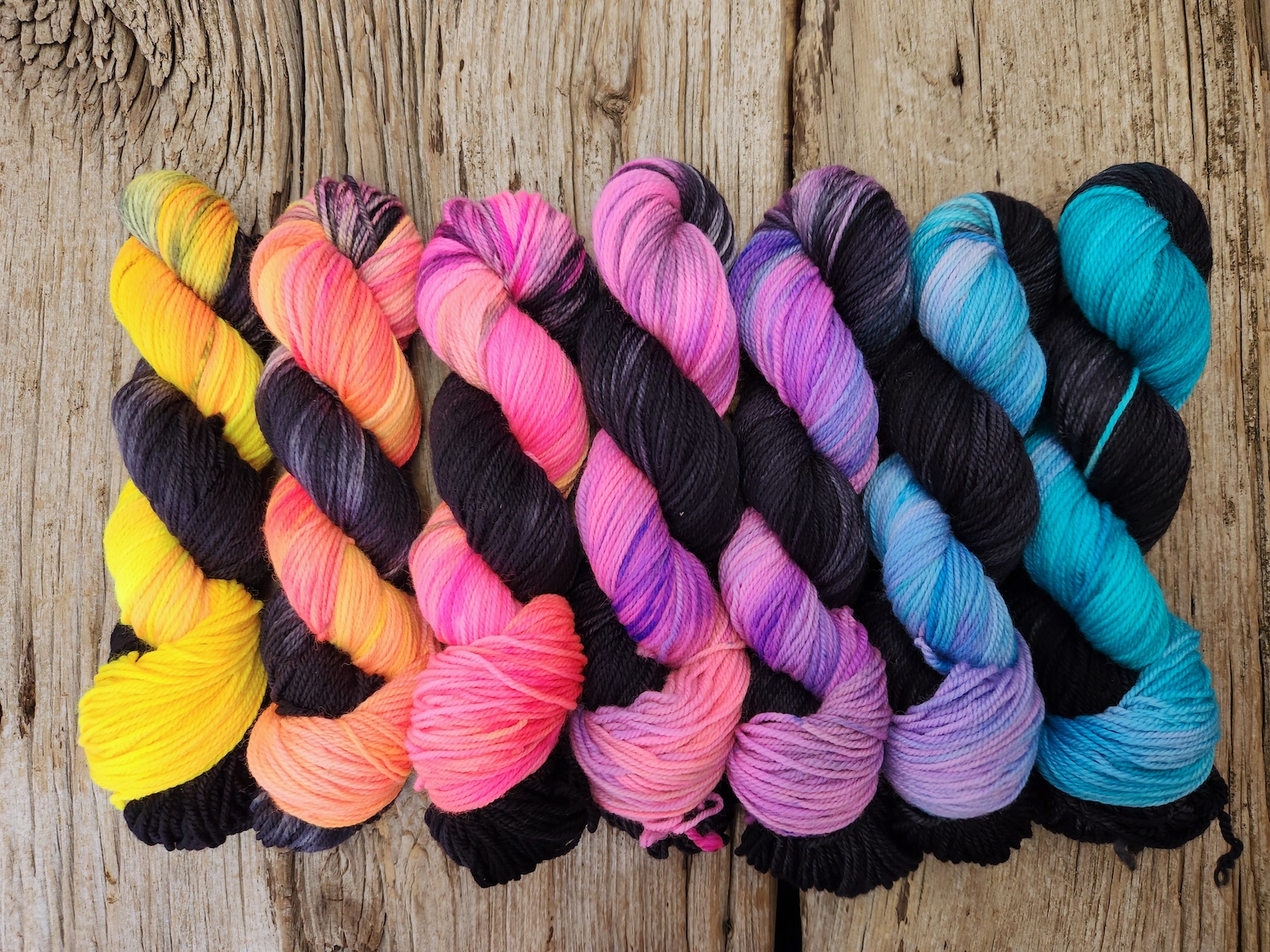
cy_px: 476
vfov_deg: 58.9
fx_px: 844
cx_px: 635
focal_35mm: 23
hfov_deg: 73.9
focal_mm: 5.4
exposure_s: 1/120
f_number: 1.8
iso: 125
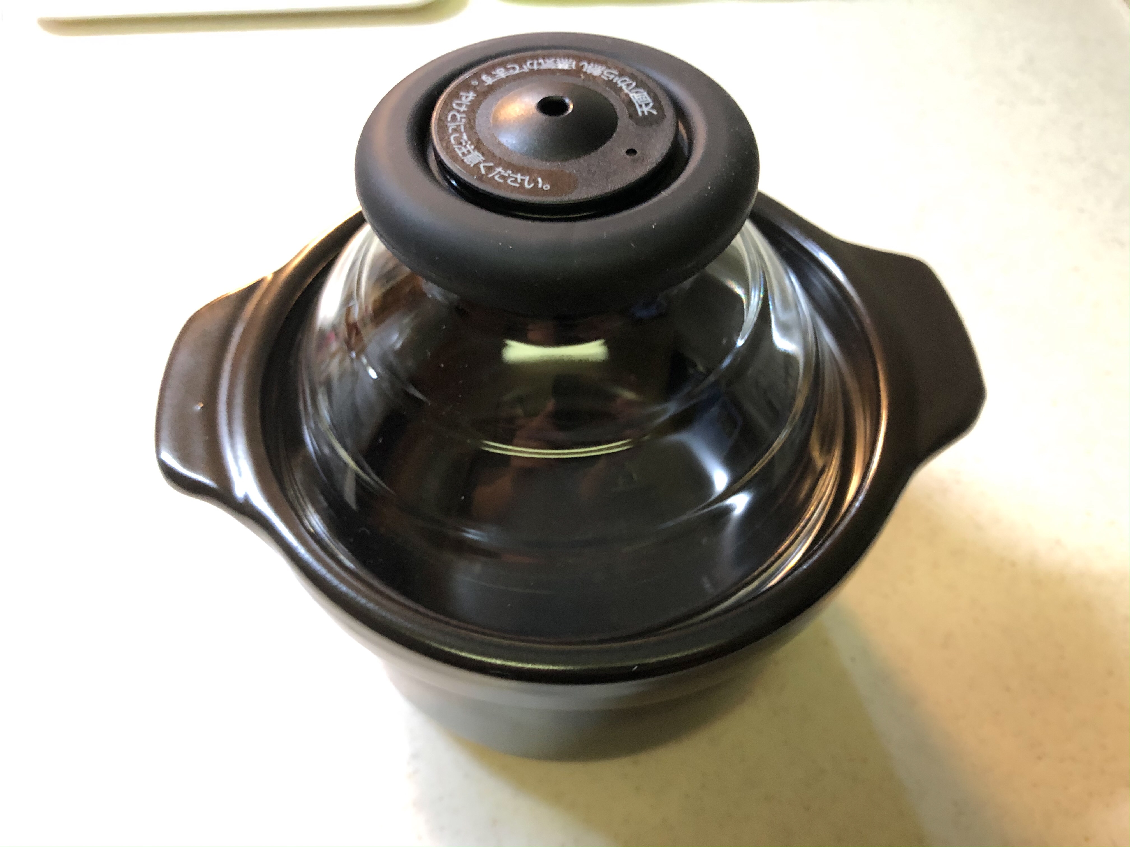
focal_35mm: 28
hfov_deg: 63.4
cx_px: 565
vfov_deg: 49.7
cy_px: 424
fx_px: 914
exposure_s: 1/9
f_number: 1.8
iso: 100
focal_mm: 4
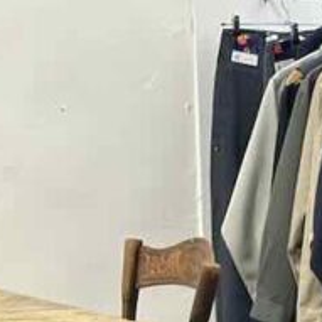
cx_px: 462
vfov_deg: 7.6
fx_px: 2389
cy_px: 432
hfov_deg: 7.6
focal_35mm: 227
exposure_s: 1/50
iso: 100
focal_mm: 6.86
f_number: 1.78
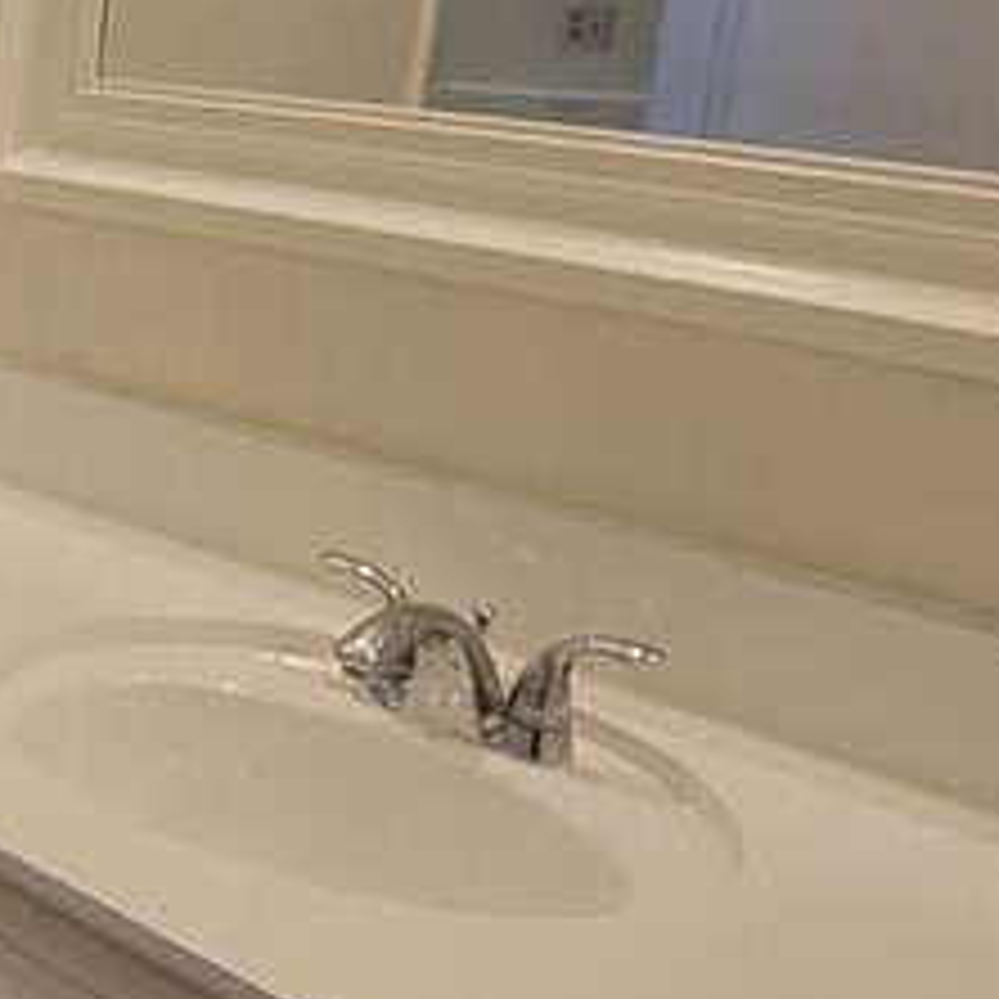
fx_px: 1730
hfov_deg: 26.6
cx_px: -338
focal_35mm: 53
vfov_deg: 32.1
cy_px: 418
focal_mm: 2.2
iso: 160
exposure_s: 1/60
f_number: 2.2
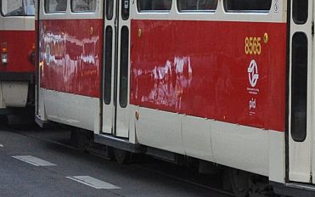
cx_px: 315
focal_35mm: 198
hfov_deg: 10.5
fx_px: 1700
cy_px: -83
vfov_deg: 6.6
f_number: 4.2
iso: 800
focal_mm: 34
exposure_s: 1/1000
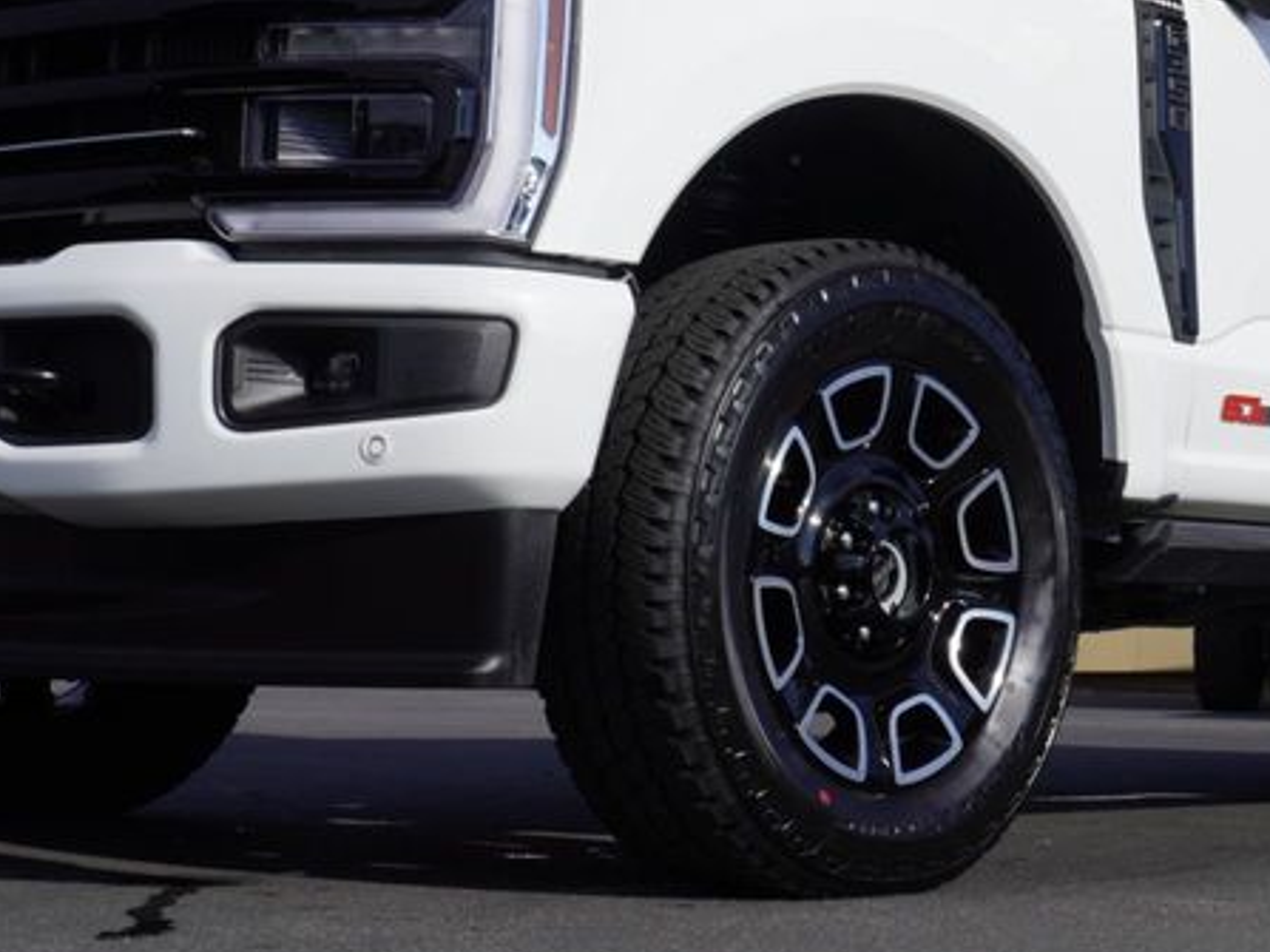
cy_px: 193
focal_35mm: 76
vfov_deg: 19.2
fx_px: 2791
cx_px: 850
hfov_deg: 25.5
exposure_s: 1/320
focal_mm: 23
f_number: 10
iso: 100
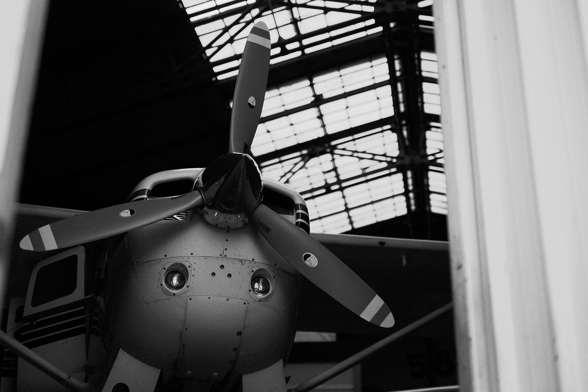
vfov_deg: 25.5
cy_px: 196
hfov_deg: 37.5
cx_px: 294
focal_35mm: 53
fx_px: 866
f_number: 1.4
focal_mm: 35
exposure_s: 1/500
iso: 2500
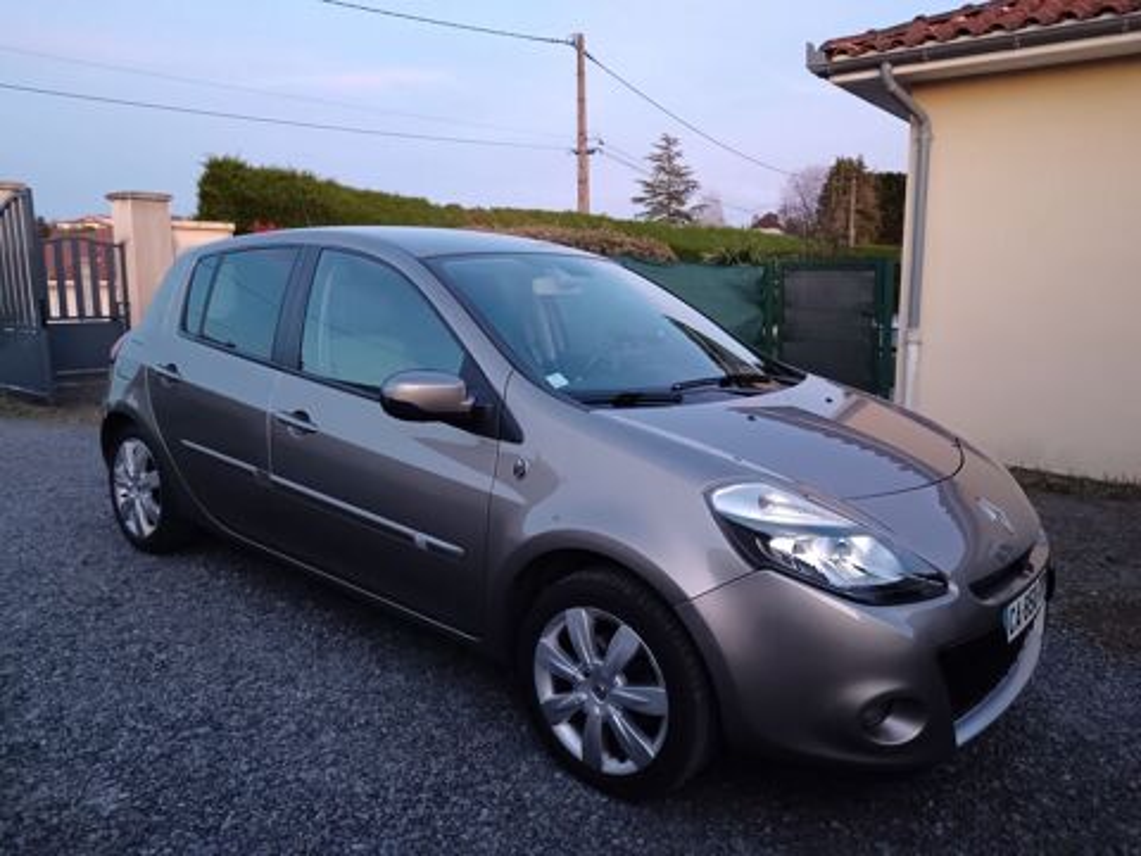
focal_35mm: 27
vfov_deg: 51.4
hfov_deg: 65.3
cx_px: 570
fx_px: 890
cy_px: 428
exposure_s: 1/100
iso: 3683
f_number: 1.9
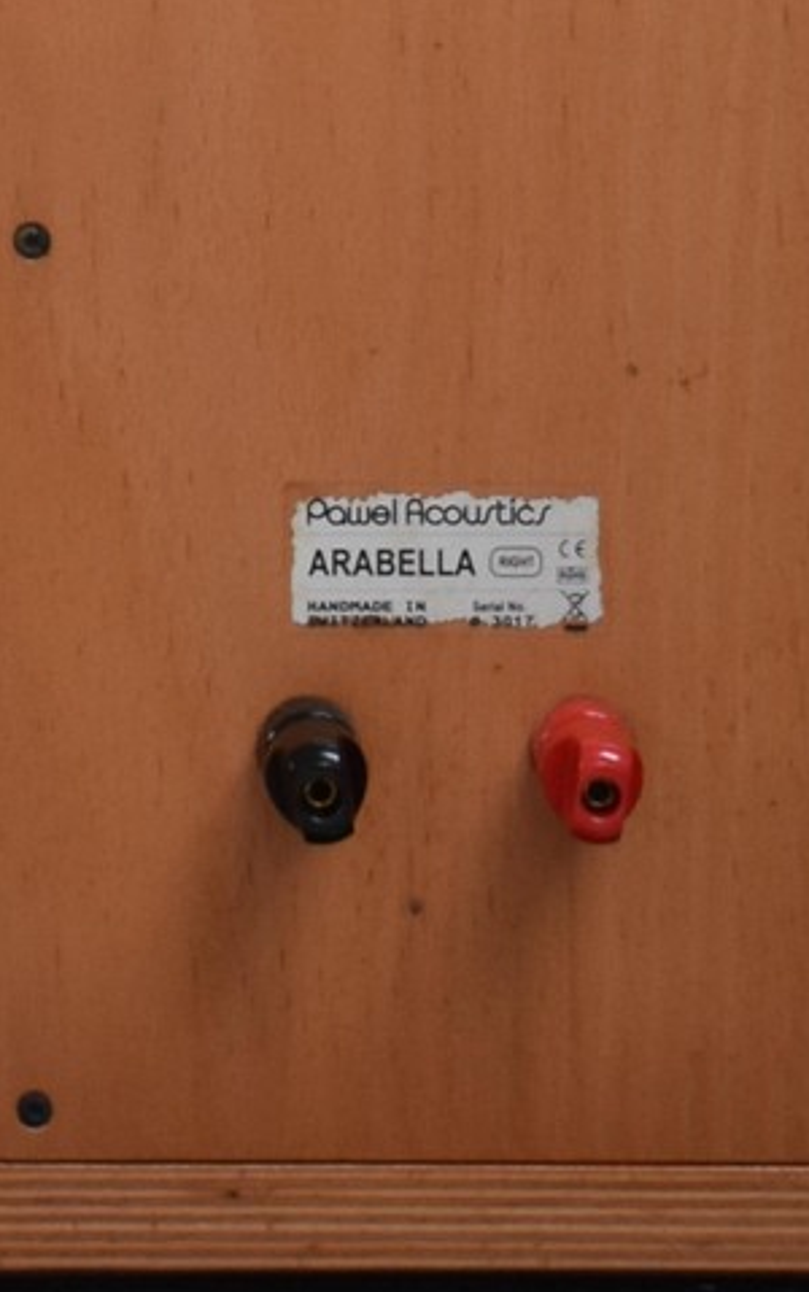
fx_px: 8630
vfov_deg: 8.1
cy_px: -1316
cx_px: -351
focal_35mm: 245
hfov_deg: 5.3
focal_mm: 32
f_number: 5
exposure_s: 1/100
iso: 400
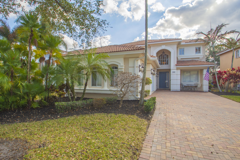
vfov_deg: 67.4
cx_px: 120
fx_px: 120
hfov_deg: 90.0
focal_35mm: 18
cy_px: 80
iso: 100
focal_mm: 12
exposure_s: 1/250
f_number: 5.6
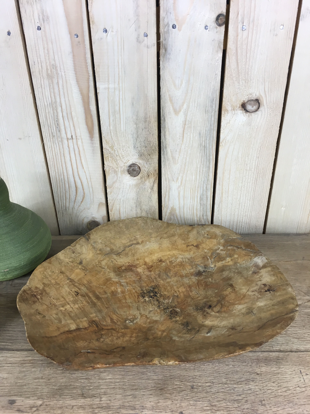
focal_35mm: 29
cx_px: 155
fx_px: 346
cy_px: 207
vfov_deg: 61.7
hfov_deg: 48.2
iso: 25
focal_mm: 4.15
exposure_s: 1/33
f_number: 2.2
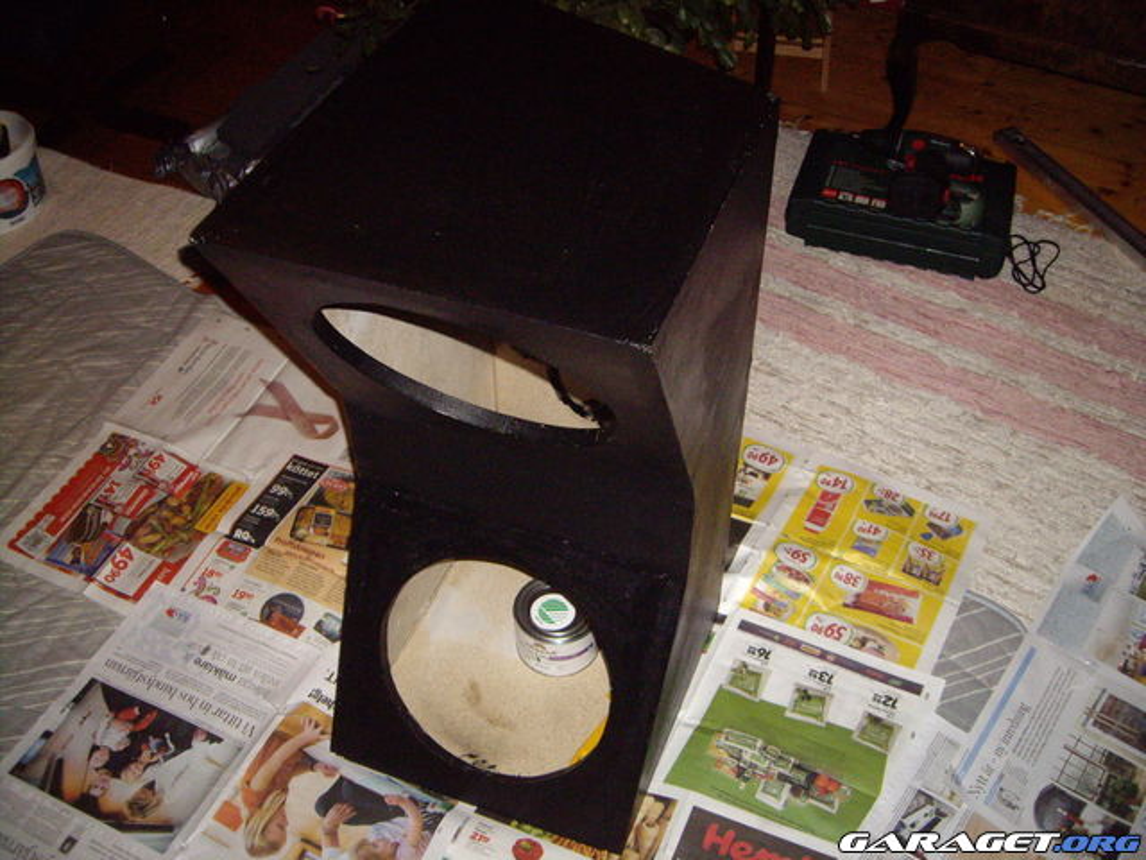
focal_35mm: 38
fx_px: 1258
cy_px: 430
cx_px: 573
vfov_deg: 37.7
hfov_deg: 49.0
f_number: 2.7
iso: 400
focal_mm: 6.2
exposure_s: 1/40
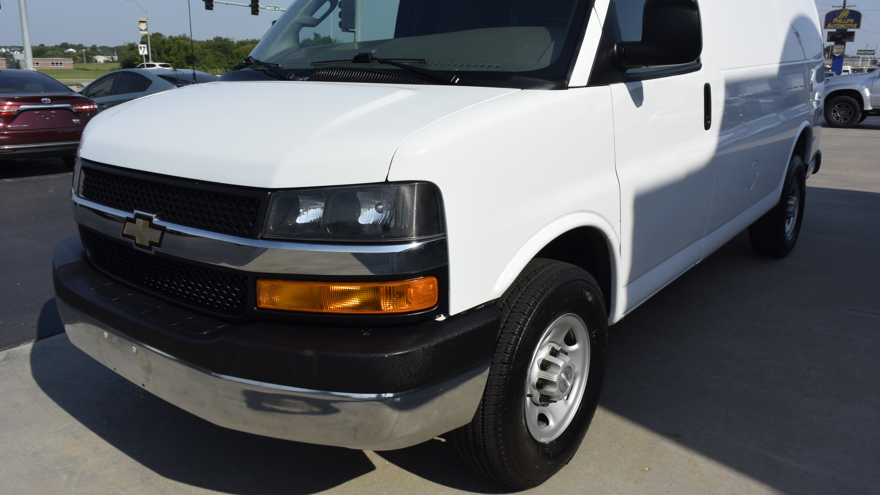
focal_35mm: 29
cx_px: 447
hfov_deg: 66.1
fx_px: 677
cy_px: 203
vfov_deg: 40.0
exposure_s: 1/640
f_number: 6.3
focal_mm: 10
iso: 160
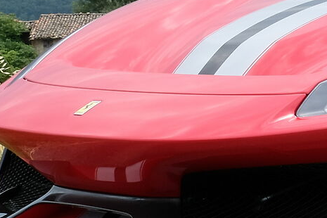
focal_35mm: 196
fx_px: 1780
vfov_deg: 7.0
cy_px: 1
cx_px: 646
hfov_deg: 9.8
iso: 400
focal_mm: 25.4
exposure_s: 1/110
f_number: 16
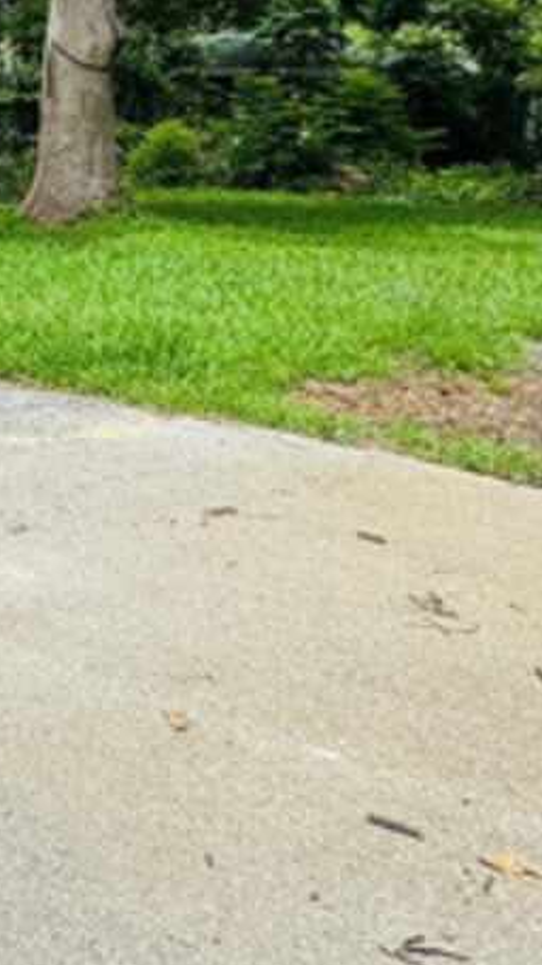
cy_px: 166
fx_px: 1100
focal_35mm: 43
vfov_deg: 44.6
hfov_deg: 19.4
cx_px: -476
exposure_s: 1/1236
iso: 50
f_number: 2.2
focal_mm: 2.22
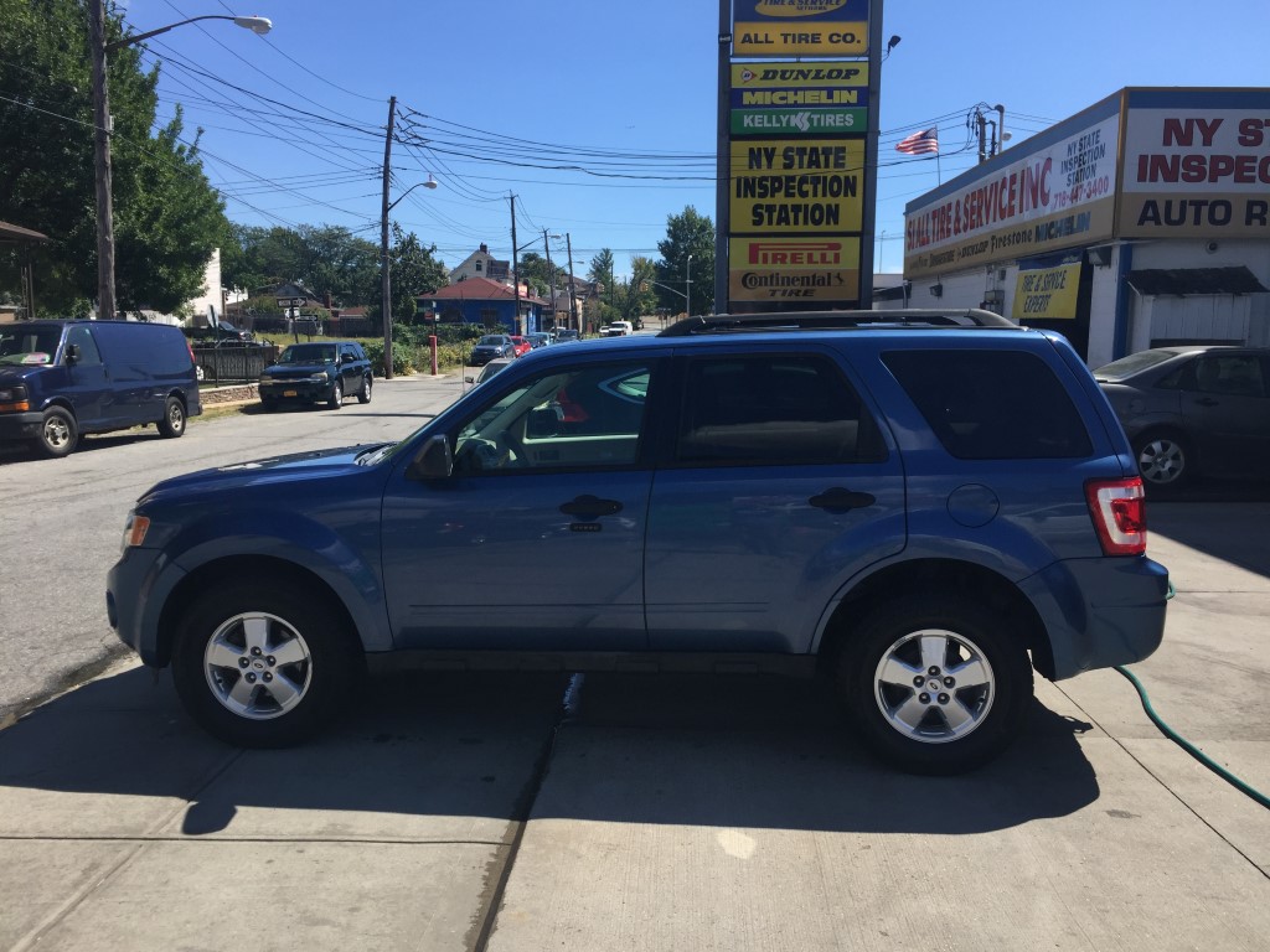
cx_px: 635
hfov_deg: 61.7
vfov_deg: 48.2
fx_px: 1064
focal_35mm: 29
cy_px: 476
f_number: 2.2
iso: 32
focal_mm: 4.15
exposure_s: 1/1582
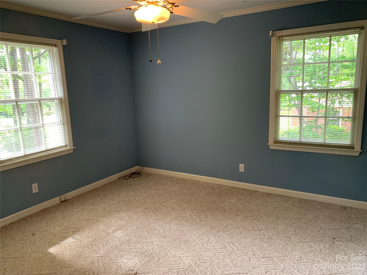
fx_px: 276
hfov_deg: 67.3
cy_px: 138
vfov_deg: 53.1
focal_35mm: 26
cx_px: 184
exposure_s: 1/60
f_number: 1.8
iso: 160
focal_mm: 4.25
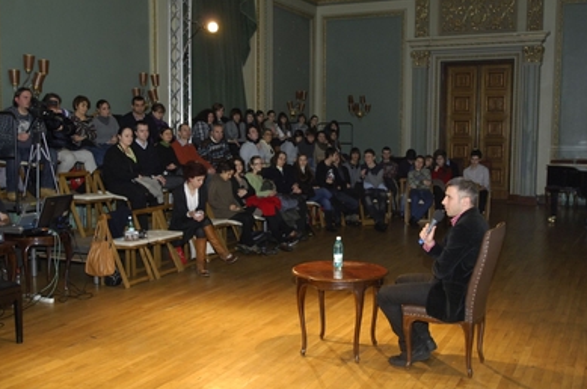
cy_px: 192
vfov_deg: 33.3
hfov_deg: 48.5
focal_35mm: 40
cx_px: 289
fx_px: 651
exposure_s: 1/60
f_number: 4
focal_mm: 26
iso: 800
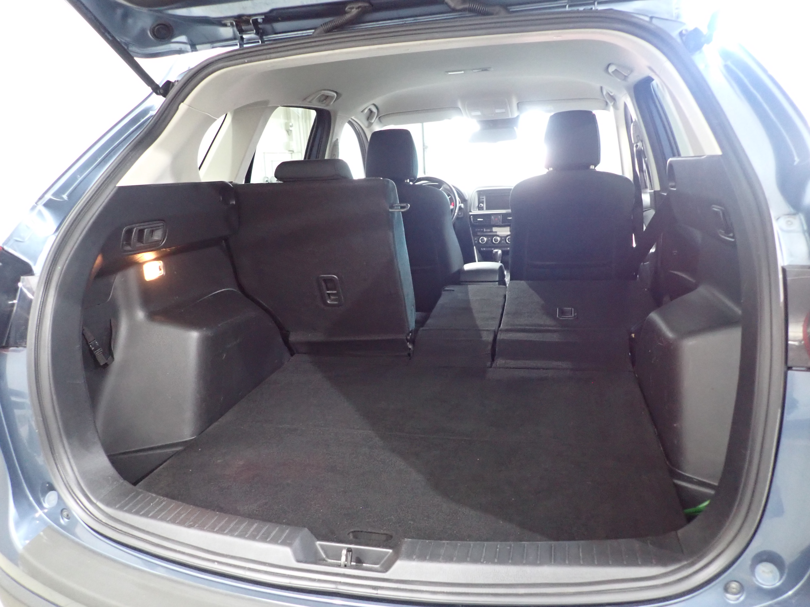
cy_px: 304
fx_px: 585
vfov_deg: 54.9
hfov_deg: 69.4
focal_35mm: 25
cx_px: 405
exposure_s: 1/25
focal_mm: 4.5
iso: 800
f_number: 2
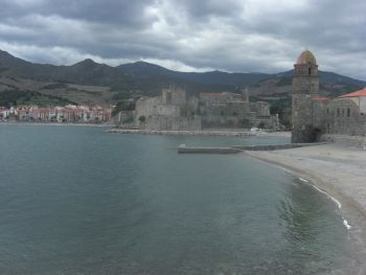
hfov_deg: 48.9
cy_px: 138
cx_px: 183
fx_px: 402
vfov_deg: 37.8
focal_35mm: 38
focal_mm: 7.9
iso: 80
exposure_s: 1/320
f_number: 4
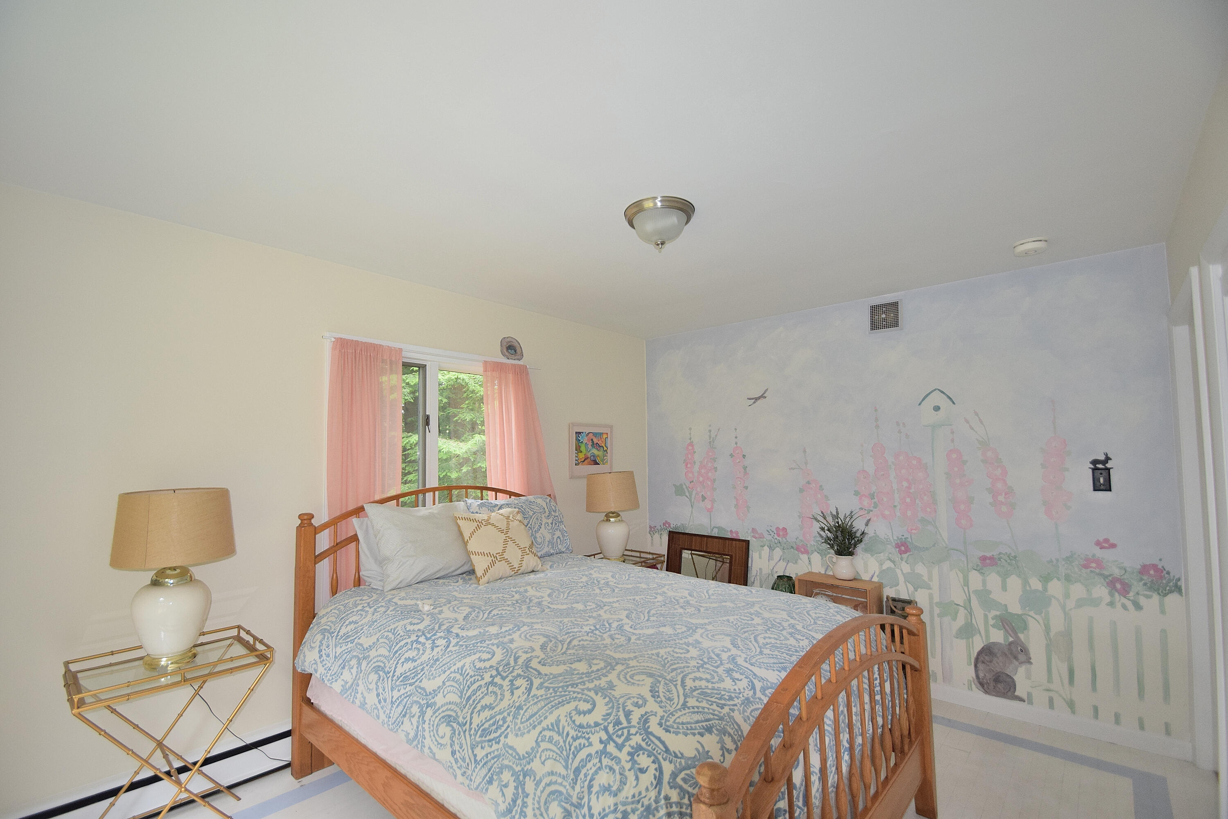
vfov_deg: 77.3
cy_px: 410
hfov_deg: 100.4
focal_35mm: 15
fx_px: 512
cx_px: 614
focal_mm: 10
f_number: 4.5
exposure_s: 1/80
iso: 800
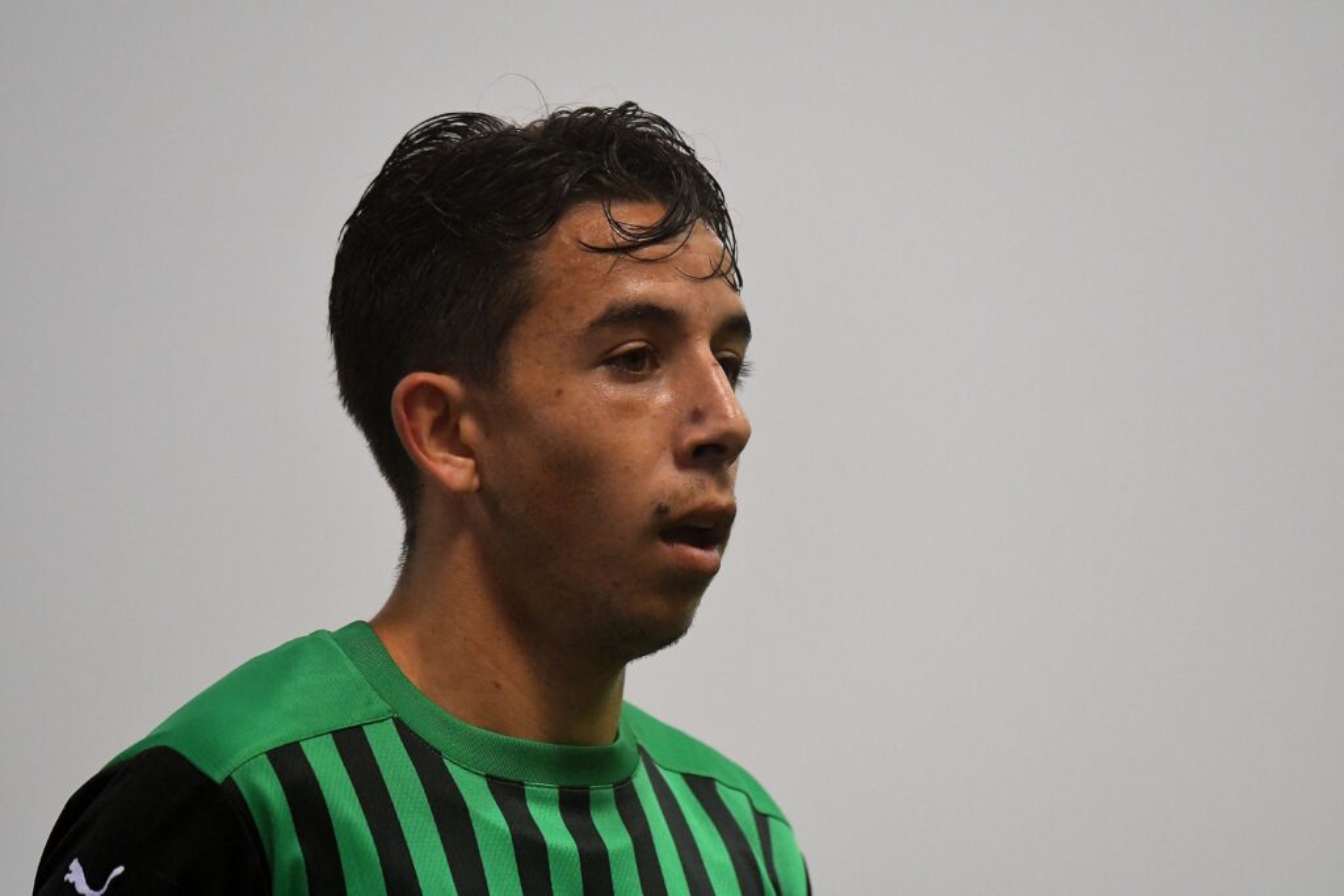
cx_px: 672
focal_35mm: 600
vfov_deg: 2.3
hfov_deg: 3.4
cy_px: 448
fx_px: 22402
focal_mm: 400
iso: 2500
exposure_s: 1/1600
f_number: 3.5
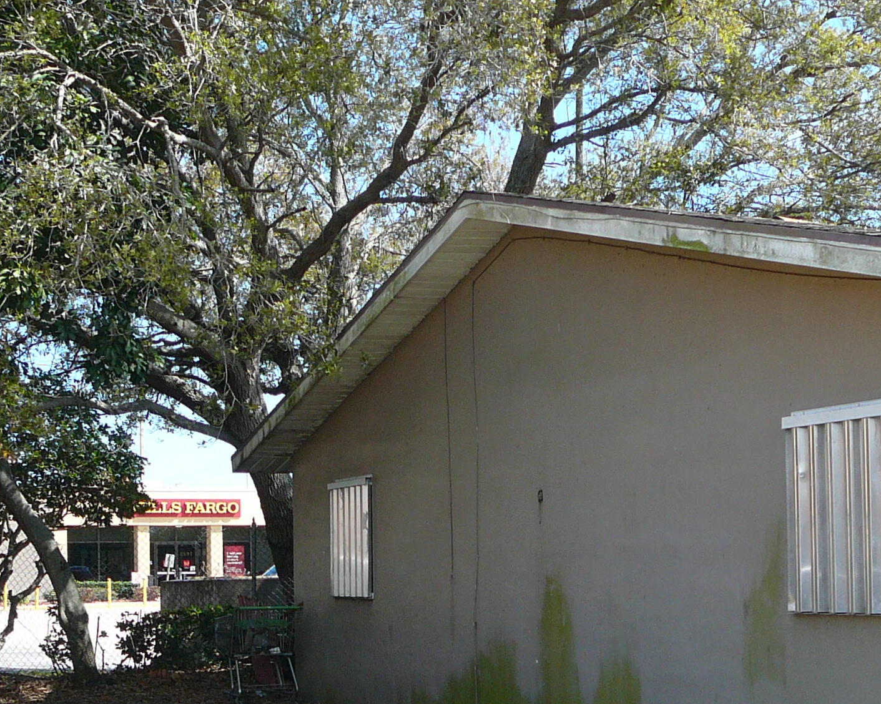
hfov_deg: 30.4
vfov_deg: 24.2
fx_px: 1616
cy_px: 569
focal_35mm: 62
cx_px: 534
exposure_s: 1/400
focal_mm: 5.2
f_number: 2.8
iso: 80
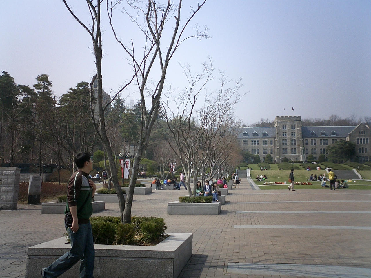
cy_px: 139
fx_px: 397
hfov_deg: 50.1
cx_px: 186
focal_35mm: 37
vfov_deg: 38.7
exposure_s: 1/1000
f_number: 3.5
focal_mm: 5.6
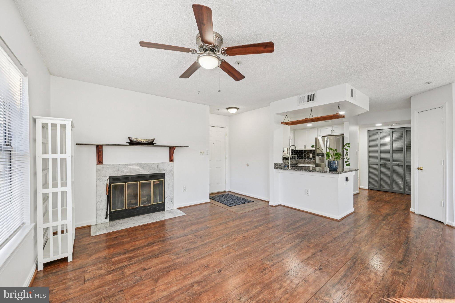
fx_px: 177
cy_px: 152
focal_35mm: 14
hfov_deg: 104.3
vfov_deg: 81.1
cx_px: 228
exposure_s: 1/15
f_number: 8
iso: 220
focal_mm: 14
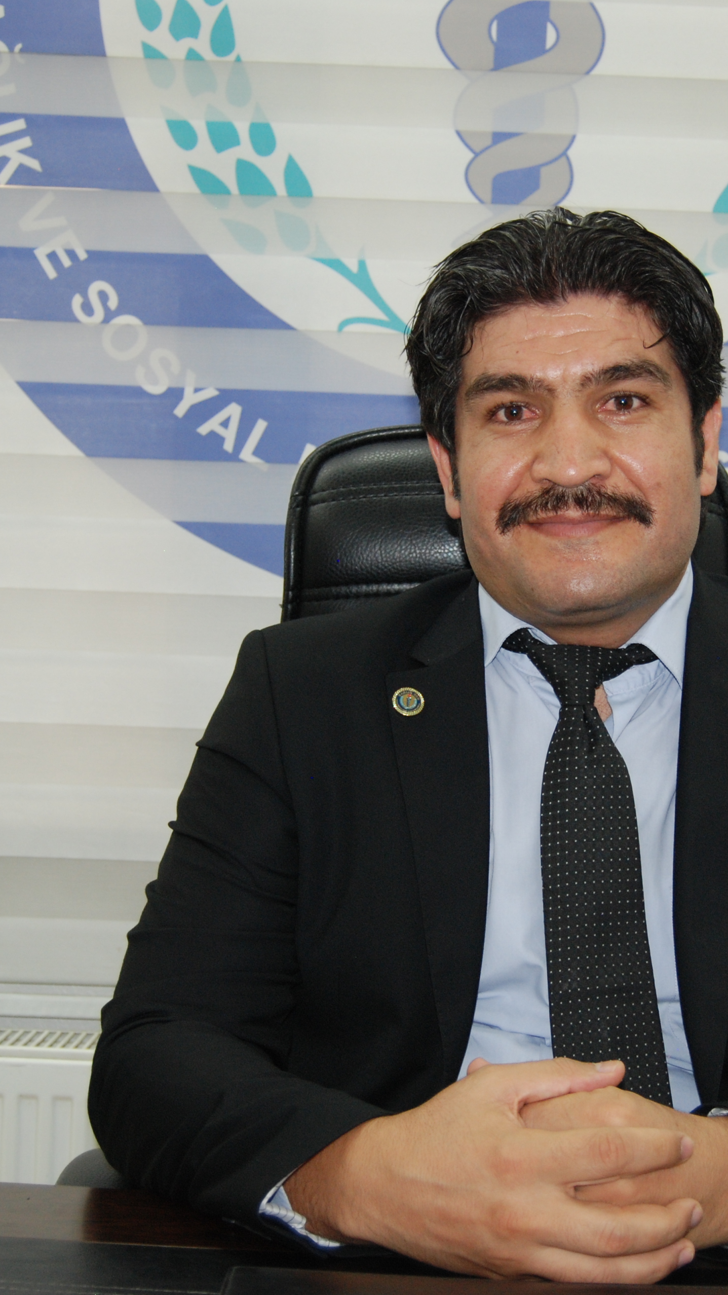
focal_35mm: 62
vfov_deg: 33.8
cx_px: 516
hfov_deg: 19.3
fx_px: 2128
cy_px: 649
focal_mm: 26
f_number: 4.2
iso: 400
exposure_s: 1/60
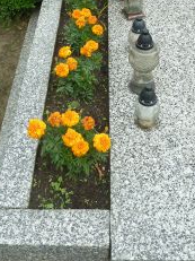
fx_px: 391
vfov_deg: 34.7
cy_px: 26
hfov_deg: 28.0
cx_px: 97
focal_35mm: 52
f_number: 3.5
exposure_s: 1/200
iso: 160
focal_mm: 4.1
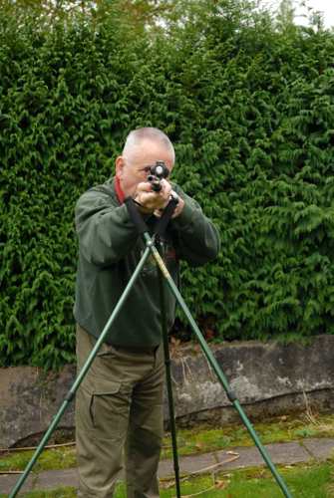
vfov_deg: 29.8
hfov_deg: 20.2
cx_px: 167
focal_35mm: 68
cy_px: 249
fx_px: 936
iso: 200
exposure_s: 1/60
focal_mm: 45
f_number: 4
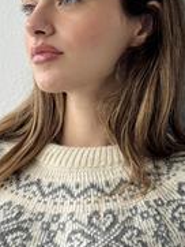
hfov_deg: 10.5
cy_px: 235
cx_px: 109
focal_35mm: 141
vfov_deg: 13.8
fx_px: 1004
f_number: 1.78
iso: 64
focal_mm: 6.76
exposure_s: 1/192
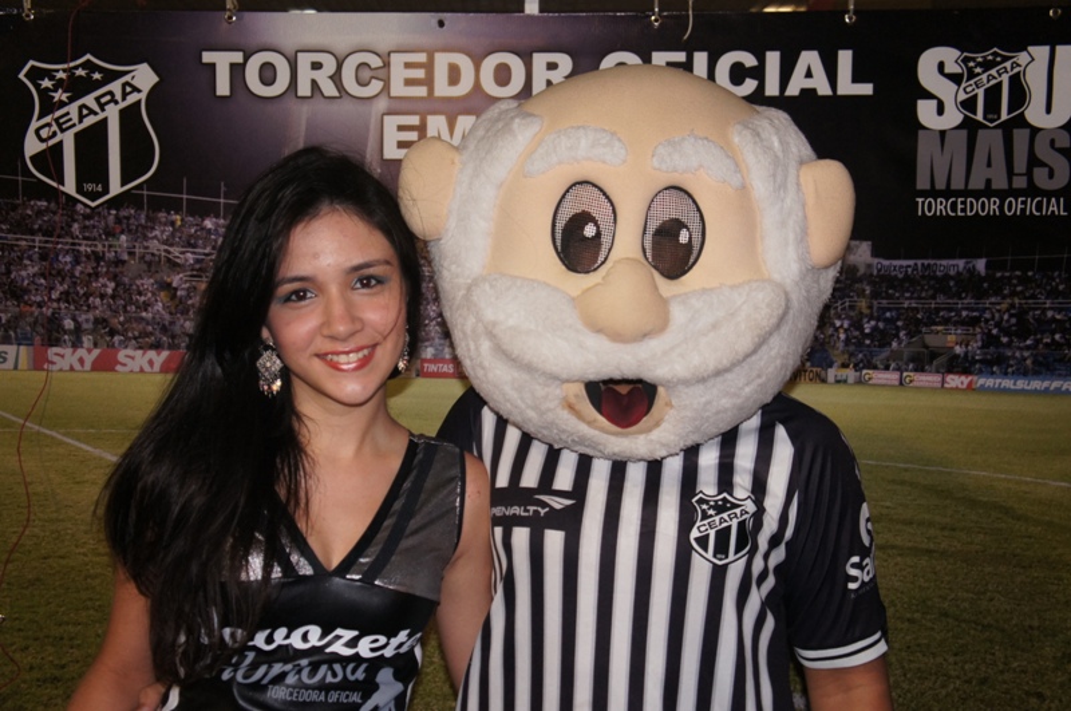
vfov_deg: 32.9
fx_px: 1203
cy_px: 356
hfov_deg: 48.0
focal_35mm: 40
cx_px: 536
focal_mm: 27
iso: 800
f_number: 4
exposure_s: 1/60
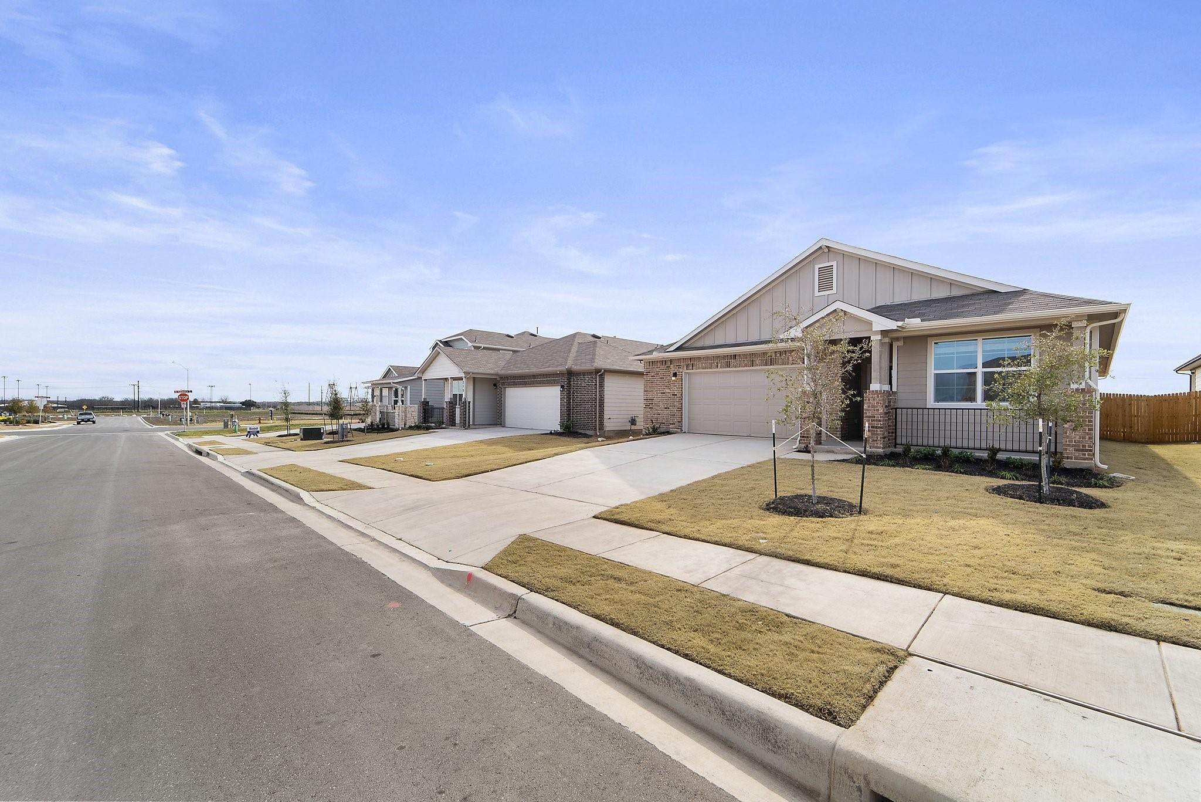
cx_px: 600
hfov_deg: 104.2
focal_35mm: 14
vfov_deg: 81.3
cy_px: 401
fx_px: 467
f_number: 11
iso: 160
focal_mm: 14
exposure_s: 1/250
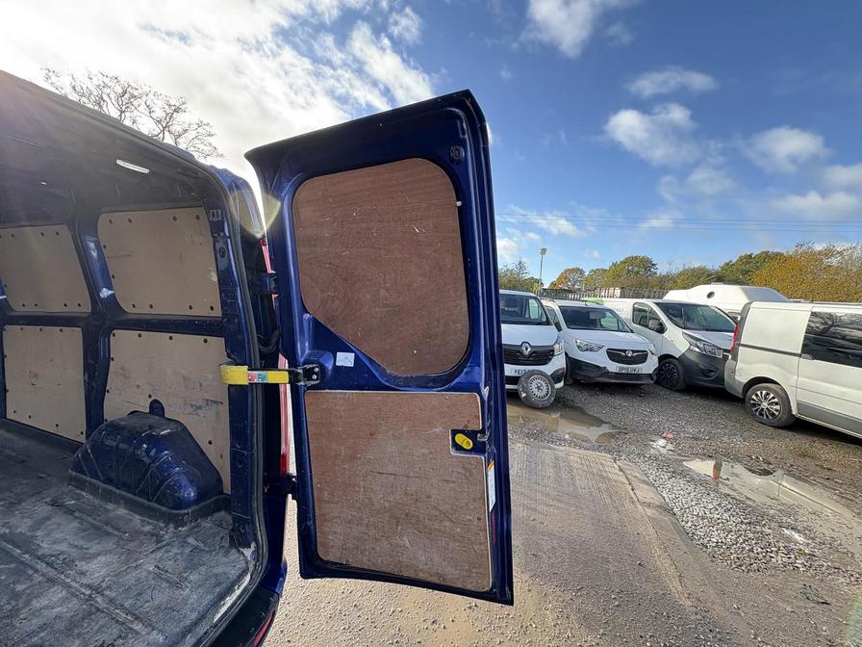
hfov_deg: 102.1
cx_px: 431
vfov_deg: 85.7
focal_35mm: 14
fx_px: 349
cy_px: 324
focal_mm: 2.22
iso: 40
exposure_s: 1/166
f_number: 2.2
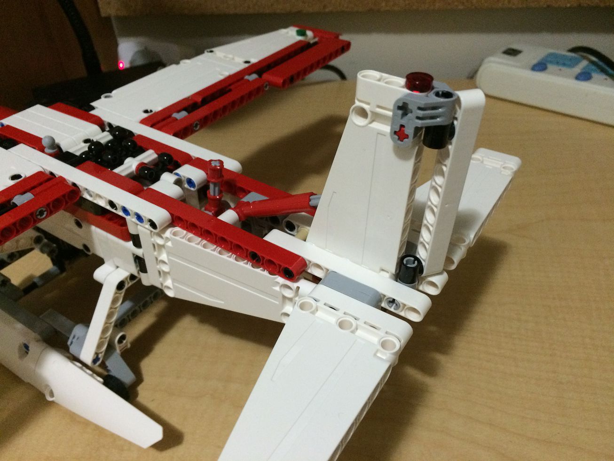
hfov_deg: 61.7
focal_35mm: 29
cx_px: 307
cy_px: 230
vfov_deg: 48.2
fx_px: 514
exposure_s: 1/15
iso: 320
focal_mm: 4.15
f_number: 2.2
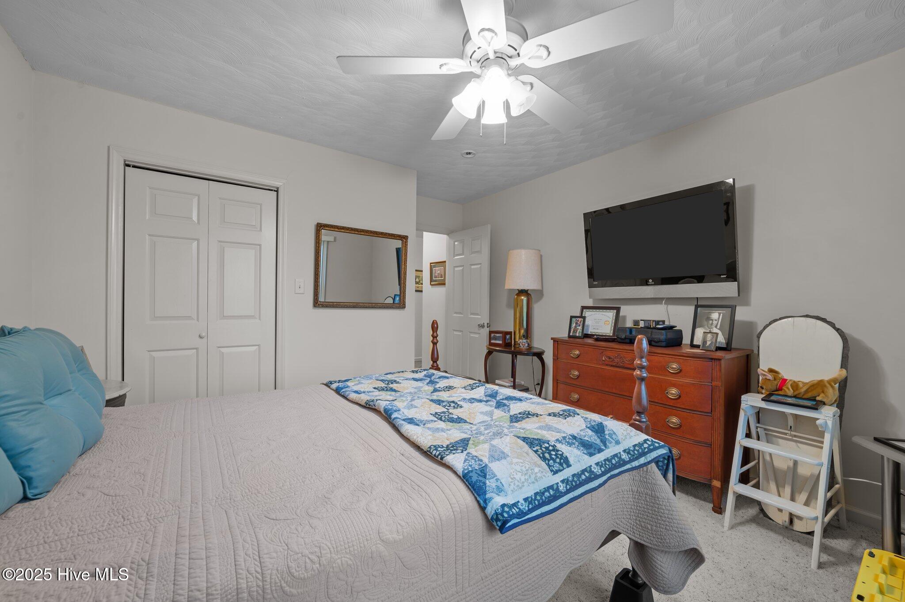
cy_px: 301
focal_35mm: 14
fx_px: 352
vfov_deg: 81.1
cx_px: 452
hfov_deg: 104.3
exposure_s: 1/1.25
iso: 250
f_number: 8
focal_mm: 14
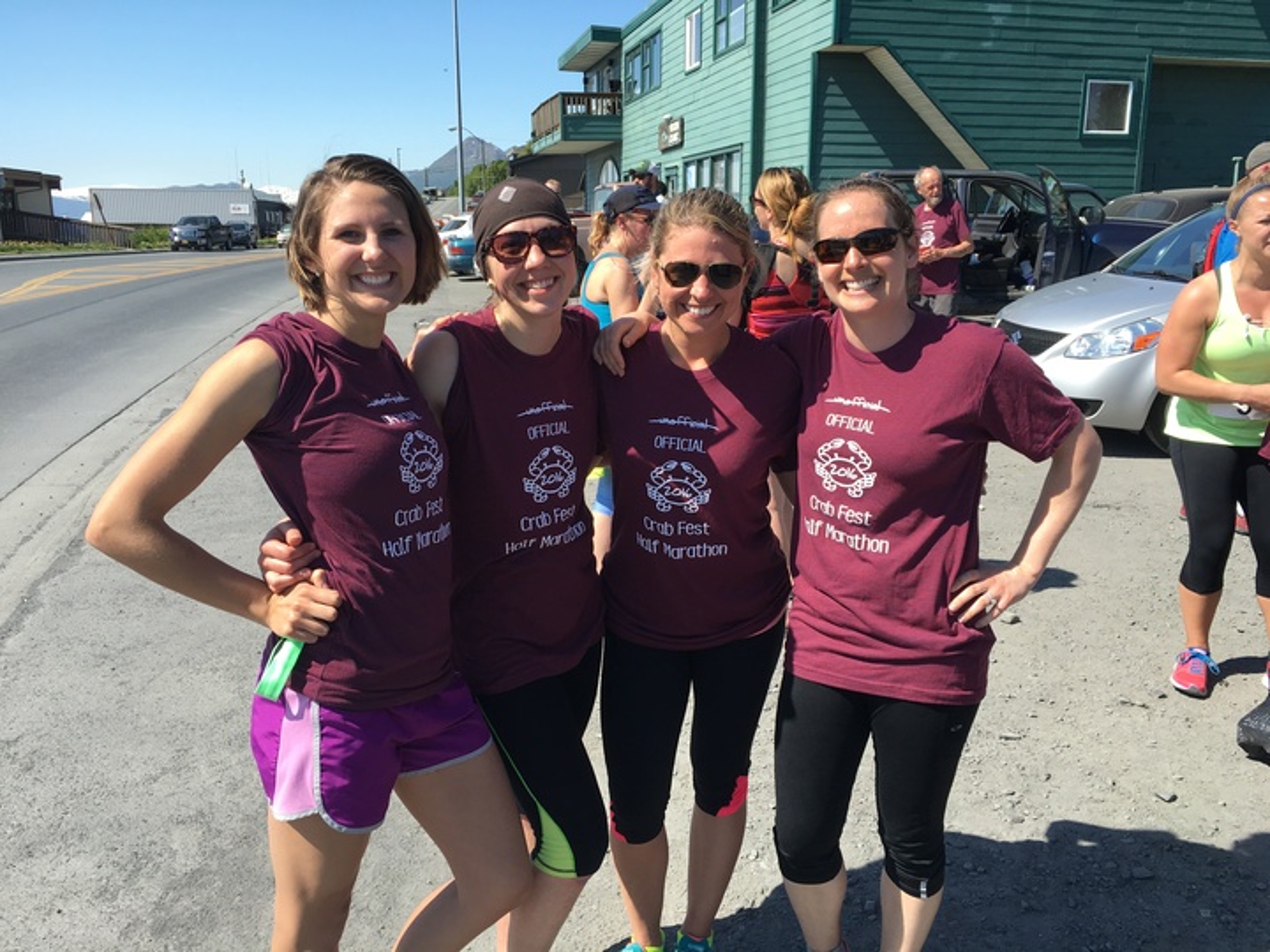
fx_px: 1064
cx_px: 635
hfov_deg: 61.7
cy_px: 476
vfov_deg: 48.2
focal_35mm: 29
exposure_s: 1/938
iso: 25
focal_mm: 4.15
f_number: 2.2
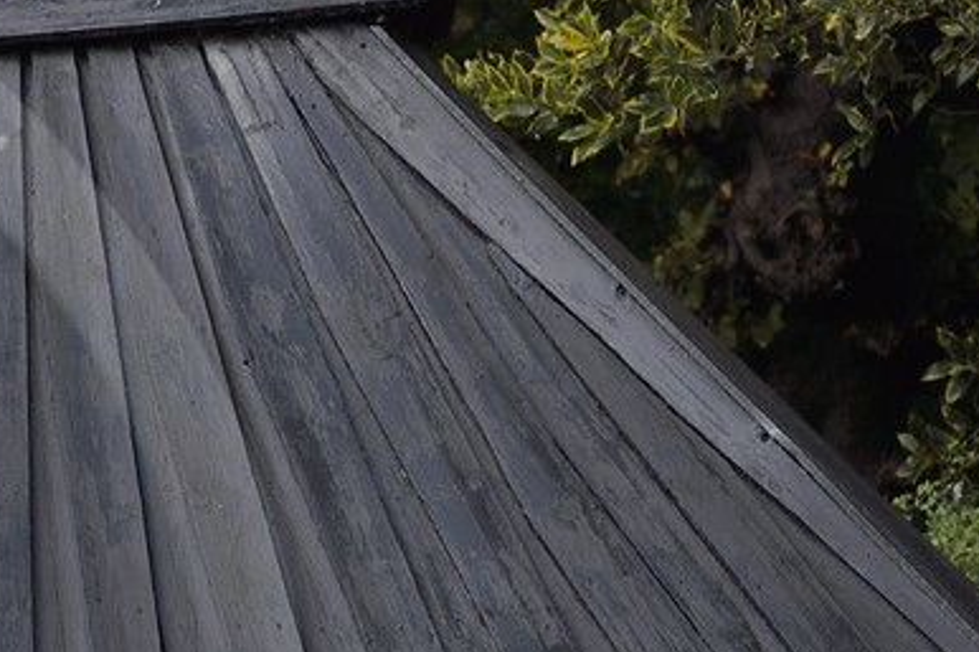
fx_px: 14080
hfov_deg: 4.0
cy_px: 837
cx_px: -728
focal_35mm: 518
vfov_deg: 2.6
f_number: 7.1
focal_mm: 125
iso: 200
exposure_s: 1/250
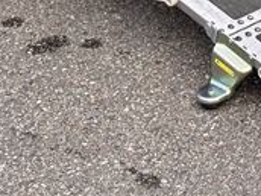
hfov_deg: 10.2
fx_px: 1455
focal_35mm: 193
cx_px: 234
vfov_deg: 7.6
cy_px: -99
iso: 32
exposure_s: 1/510
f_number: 1.6
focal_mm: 5.96
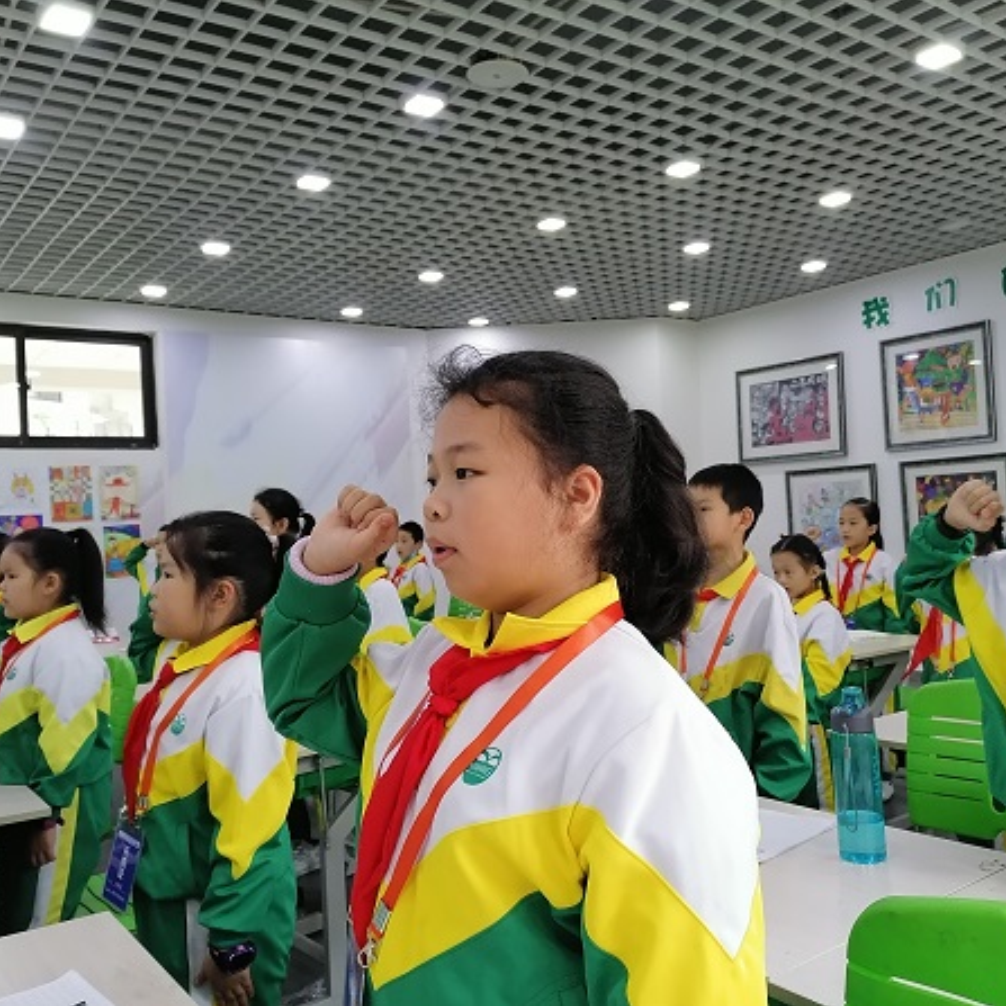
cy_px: 502
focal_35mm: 32
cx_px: 520
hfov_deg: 51.1
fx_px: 1052
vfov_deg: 51.1
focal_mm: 5.3
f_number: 1.8
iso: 250
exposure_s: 1/60
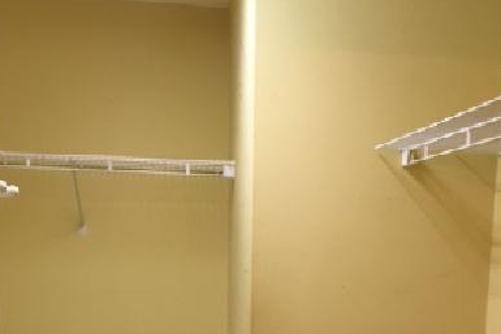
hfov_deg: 40.2
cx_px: 294
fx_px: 682
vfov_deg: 25.9
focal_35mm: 49
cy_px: 347
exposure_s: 1/30
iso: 50
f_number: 2.2
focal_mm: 4.15
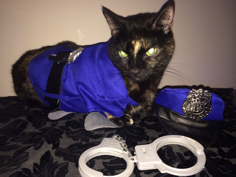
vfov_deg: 46.8
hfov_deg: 60.0
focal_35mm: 30
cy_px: 88
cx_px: 118
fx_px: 205
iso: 32
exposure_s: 1/17
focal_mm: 4.12
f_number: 2.2
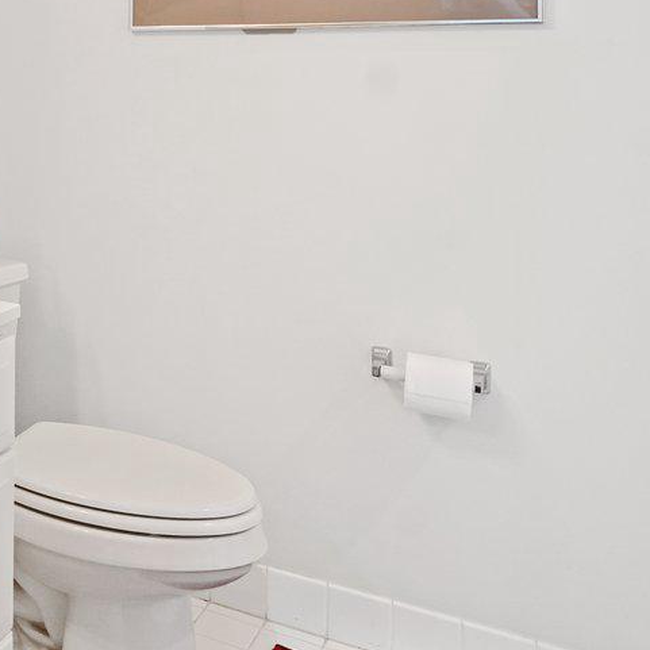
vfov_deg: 34.0
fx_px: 998
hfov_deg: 27.8
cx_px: -258
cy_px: 61
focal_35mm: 47
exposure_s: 1/30
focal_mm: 13
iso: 1250
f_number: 6.3
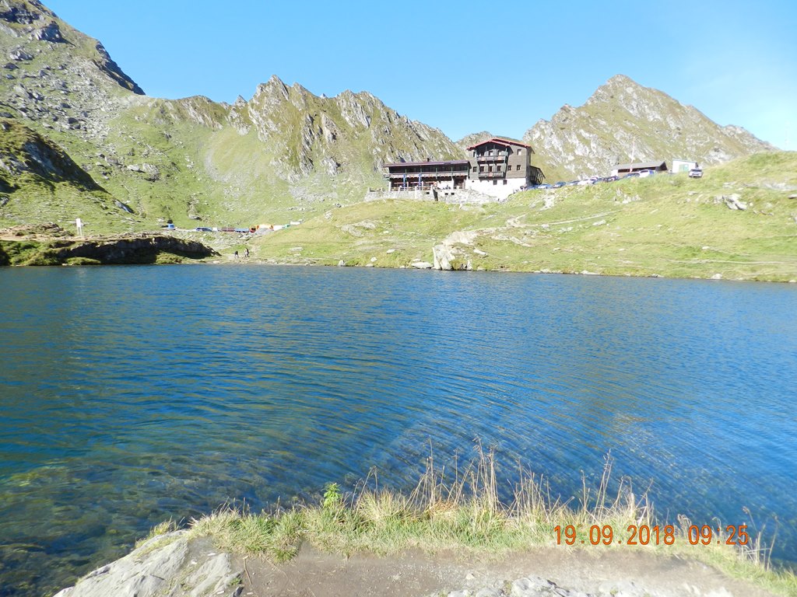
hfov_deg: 73.9
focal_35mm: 23
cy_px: 298
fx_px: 530
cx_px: 398
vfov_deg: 58.9
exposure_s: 1/640
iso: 160
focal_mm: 4
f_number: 3.4
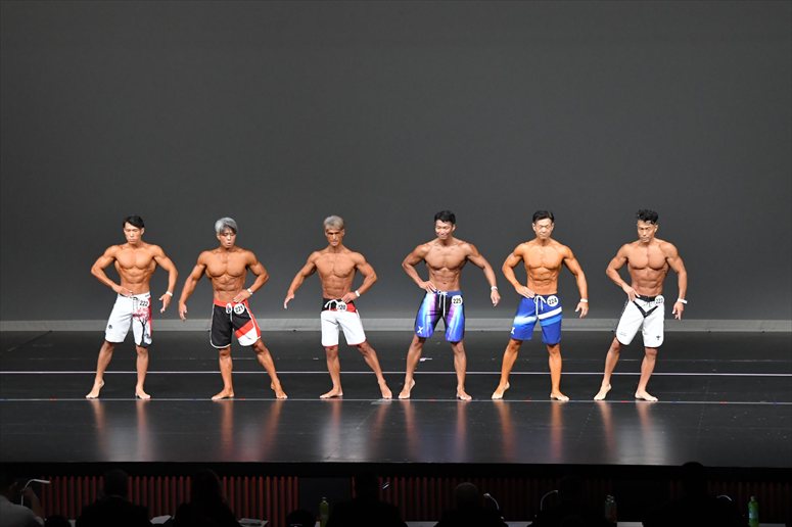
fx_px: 2969
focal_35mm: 135
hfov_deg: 15.2
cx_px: 396
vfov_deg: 10.2
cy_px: 264
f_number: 5.6
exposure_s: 1/400
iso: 4000
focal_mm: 90
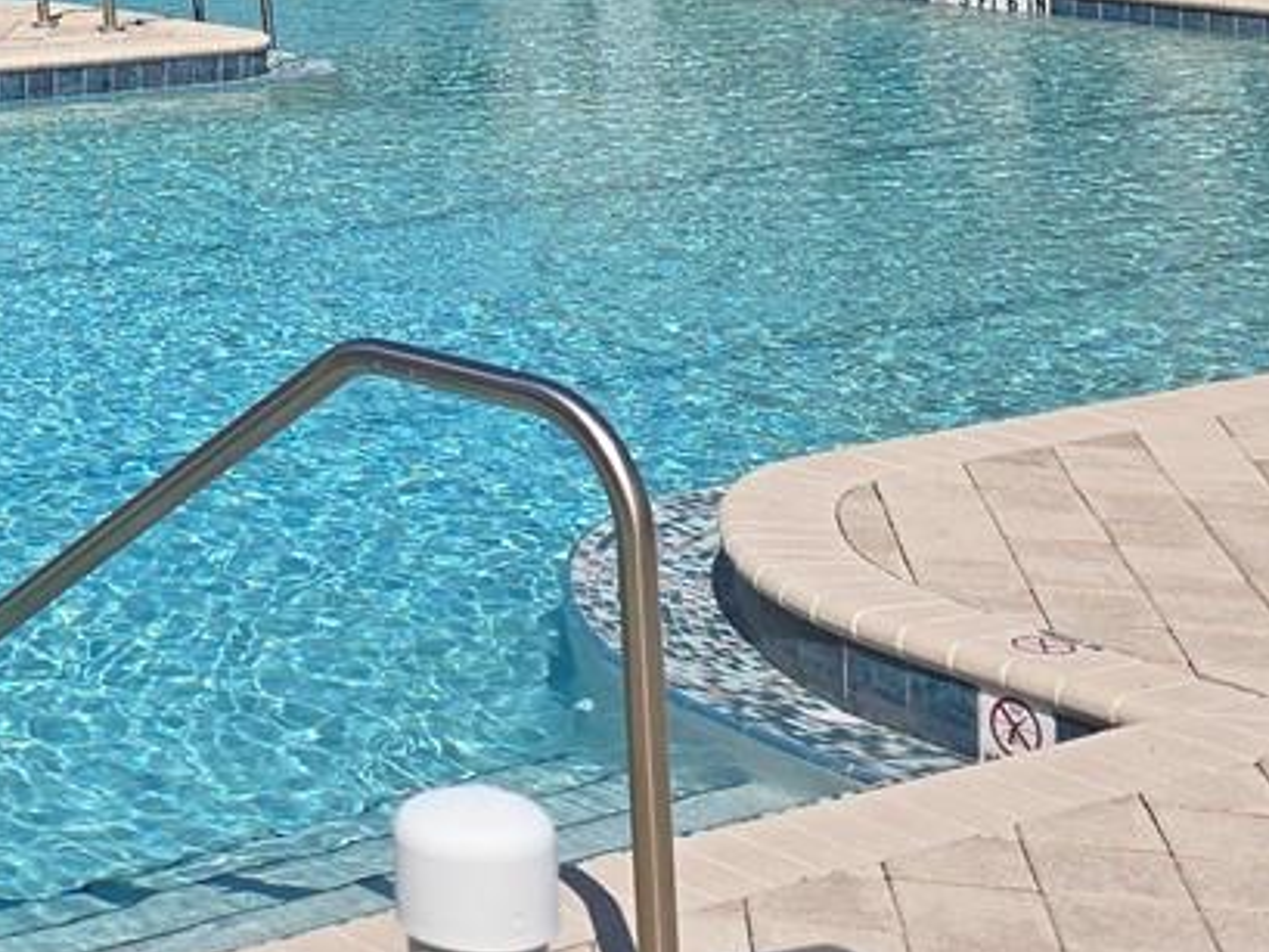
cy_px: -378
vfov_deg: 15.4
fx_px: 3300
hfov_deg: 20.4
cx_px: -236
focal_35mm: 90
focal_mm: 6.3
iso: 12
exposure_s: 1/1619
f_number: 1.7
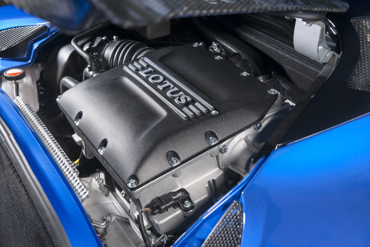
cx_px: 185
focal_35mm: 52
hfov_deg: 38.2
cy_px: 124
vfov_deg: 26.0
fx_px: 535
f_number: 7.1
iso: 400
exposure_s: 1/60
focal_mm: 52
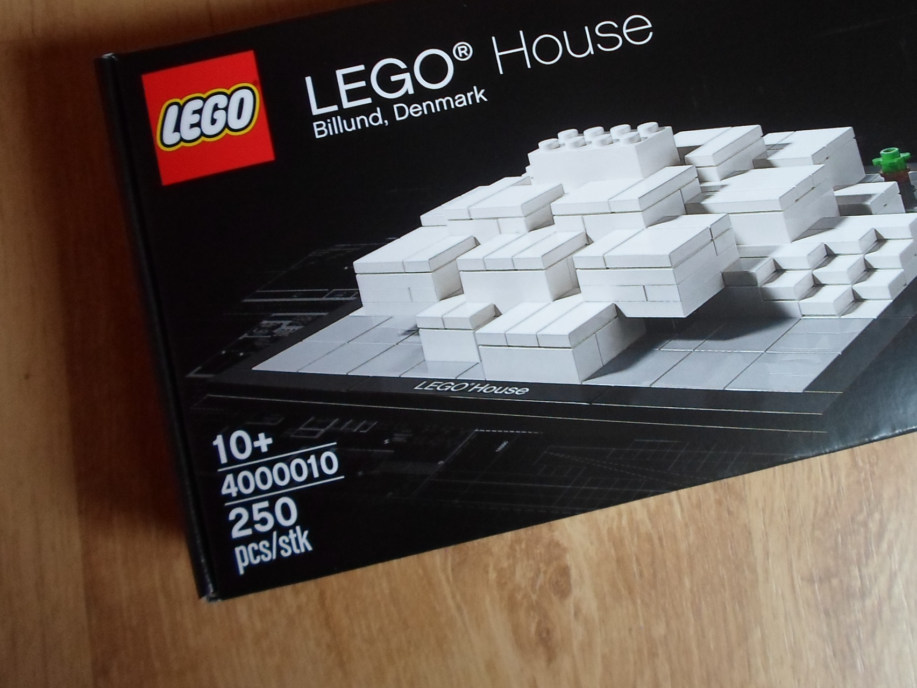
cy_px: 226
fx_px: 1007
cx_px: 575
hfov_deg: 48.5
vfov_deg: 37.3
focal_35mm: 38
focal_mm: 4.5
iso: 240
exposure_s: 1/30
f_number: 2.5
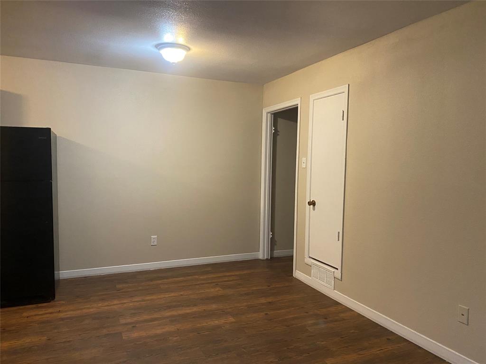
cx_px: 243
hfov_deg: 67.3
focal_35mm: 26
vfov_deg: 53.1
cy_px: 182
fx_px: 365
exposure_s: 1/60
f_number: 1.8
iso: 500
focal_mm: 4.25
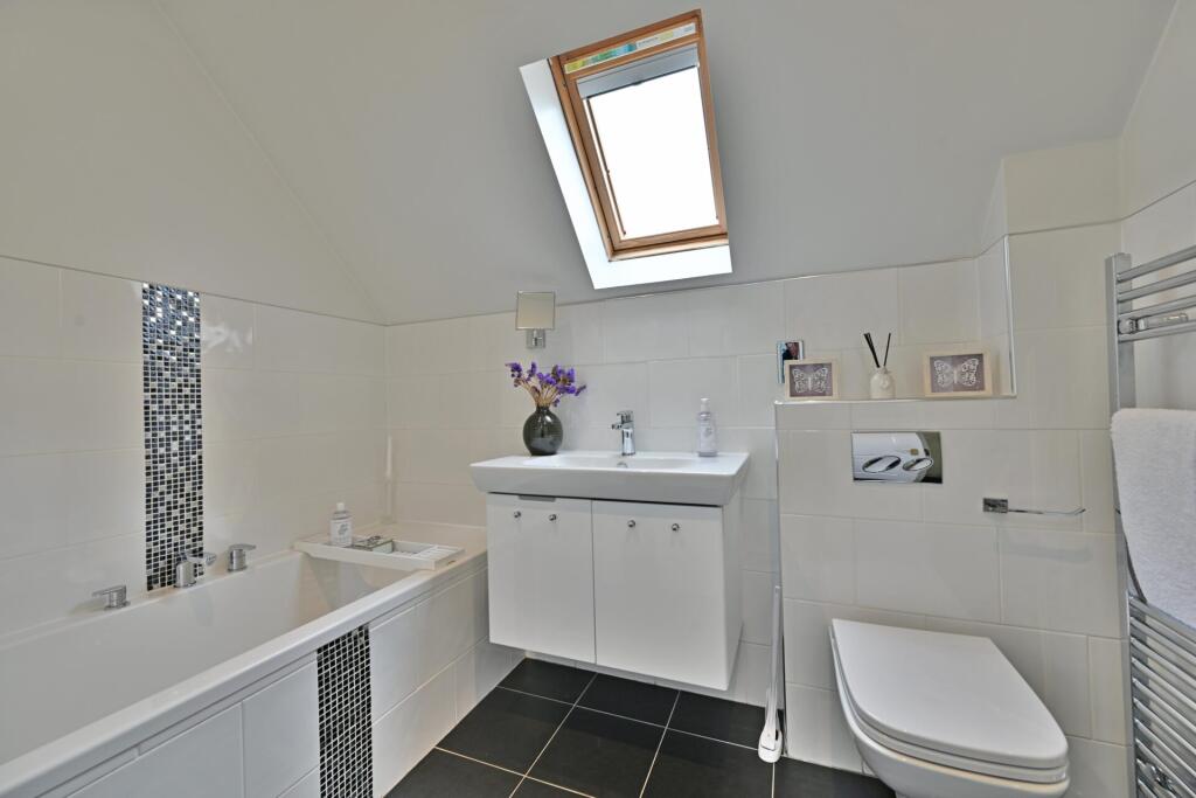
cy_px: 399
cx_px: 598
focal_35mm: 14
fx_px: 465
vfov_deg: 81.2
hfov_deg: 104.2
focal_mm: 14
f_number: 8
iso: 125
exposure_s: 1/10
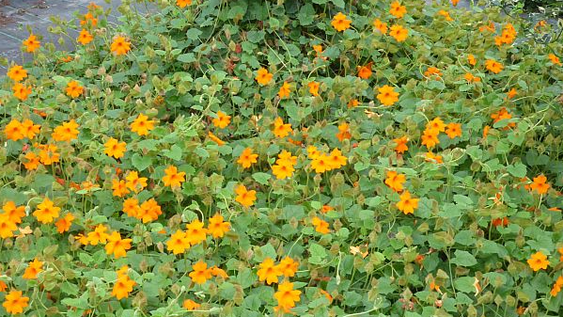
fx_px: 1060
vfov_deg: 17.0
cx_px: 263
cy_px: 171
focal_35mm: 71
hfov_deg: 29.7
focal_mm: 10.9
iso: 640
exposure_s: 1/60
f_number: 8
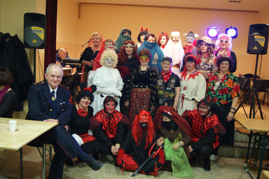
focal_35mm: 34
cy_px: 89
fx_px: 254
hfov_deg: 55.8
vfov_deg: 38.9
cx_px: 133
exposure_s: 1/10
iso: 400
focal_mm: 22
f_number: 4
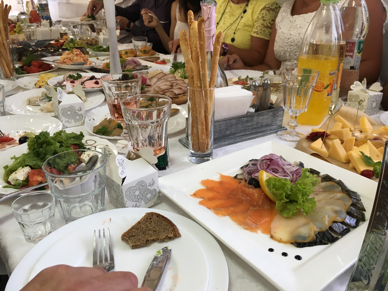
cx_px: 194
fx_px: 325
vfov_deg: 48.2
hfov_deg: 61.7
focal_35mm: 29
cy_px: 146
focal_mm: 4.15
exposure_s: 1/33
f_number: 2.2
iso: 32
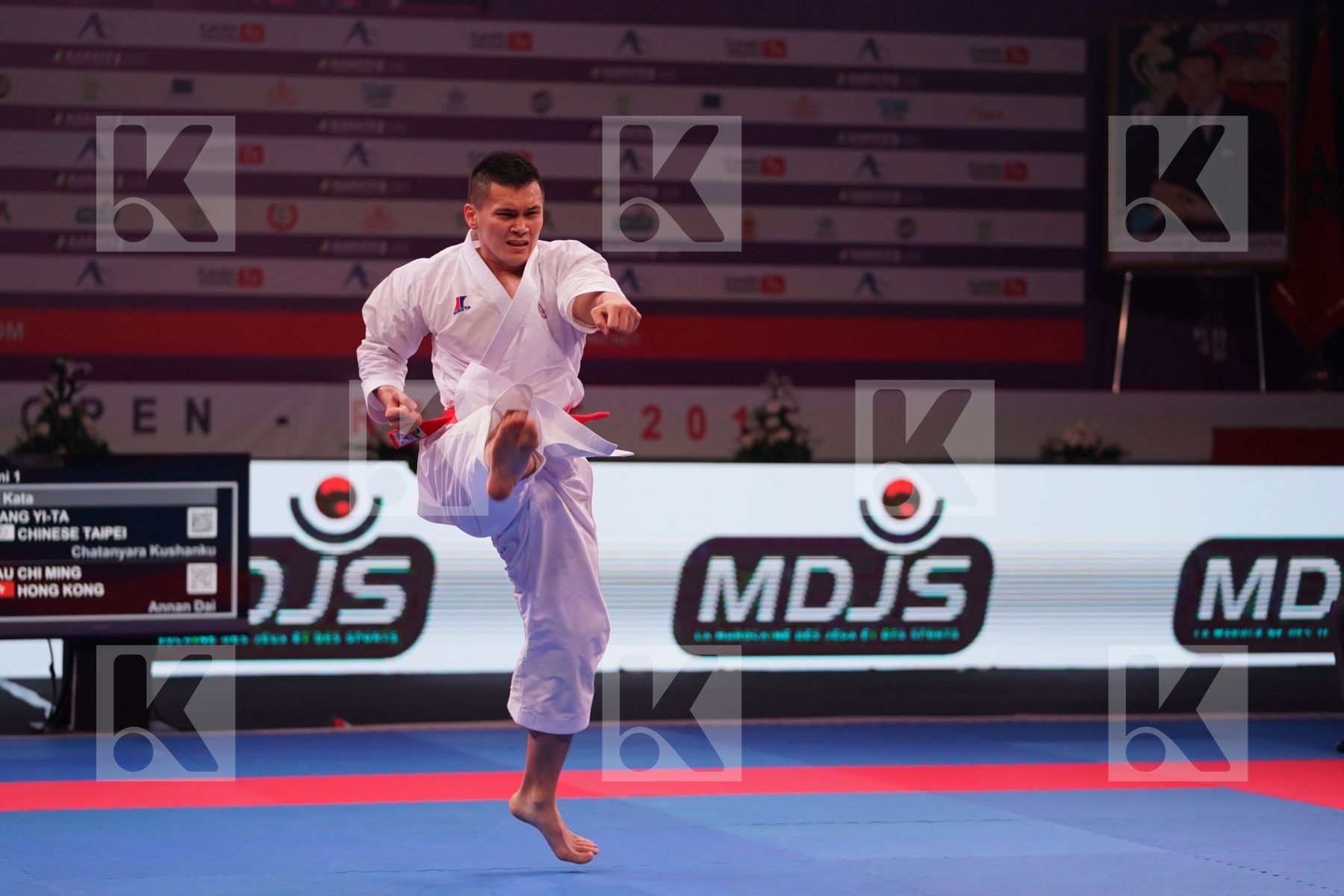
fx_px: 4106
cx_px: 672
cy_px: 448
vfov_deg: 12.5
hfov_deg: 18.6
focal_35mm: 110
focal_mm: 110
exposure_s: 1/500
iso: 1000
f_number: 2.8
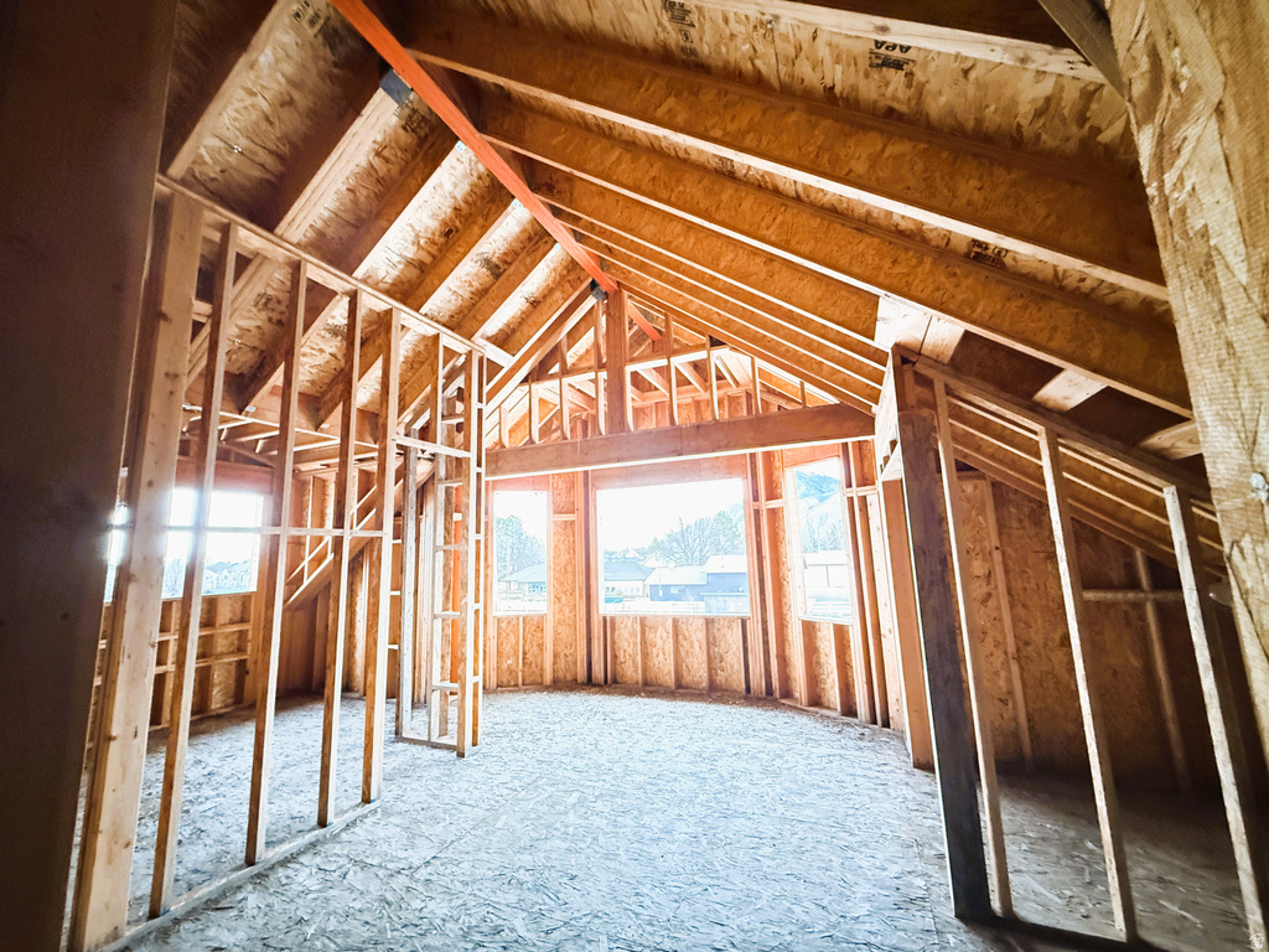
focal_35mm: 14
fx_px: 513
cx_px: 634
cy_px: 476
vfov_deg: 85.7
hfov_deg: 102.1
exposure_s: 1/30
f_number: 2.2
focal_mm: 2.22
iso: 1600
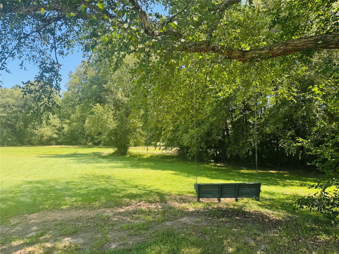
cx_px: 170
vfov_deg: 56.8
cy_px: 127
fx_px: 235
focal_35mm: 24
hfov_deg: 71.6
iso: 80
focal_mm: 6.76
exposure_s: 1/522
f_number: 1.78
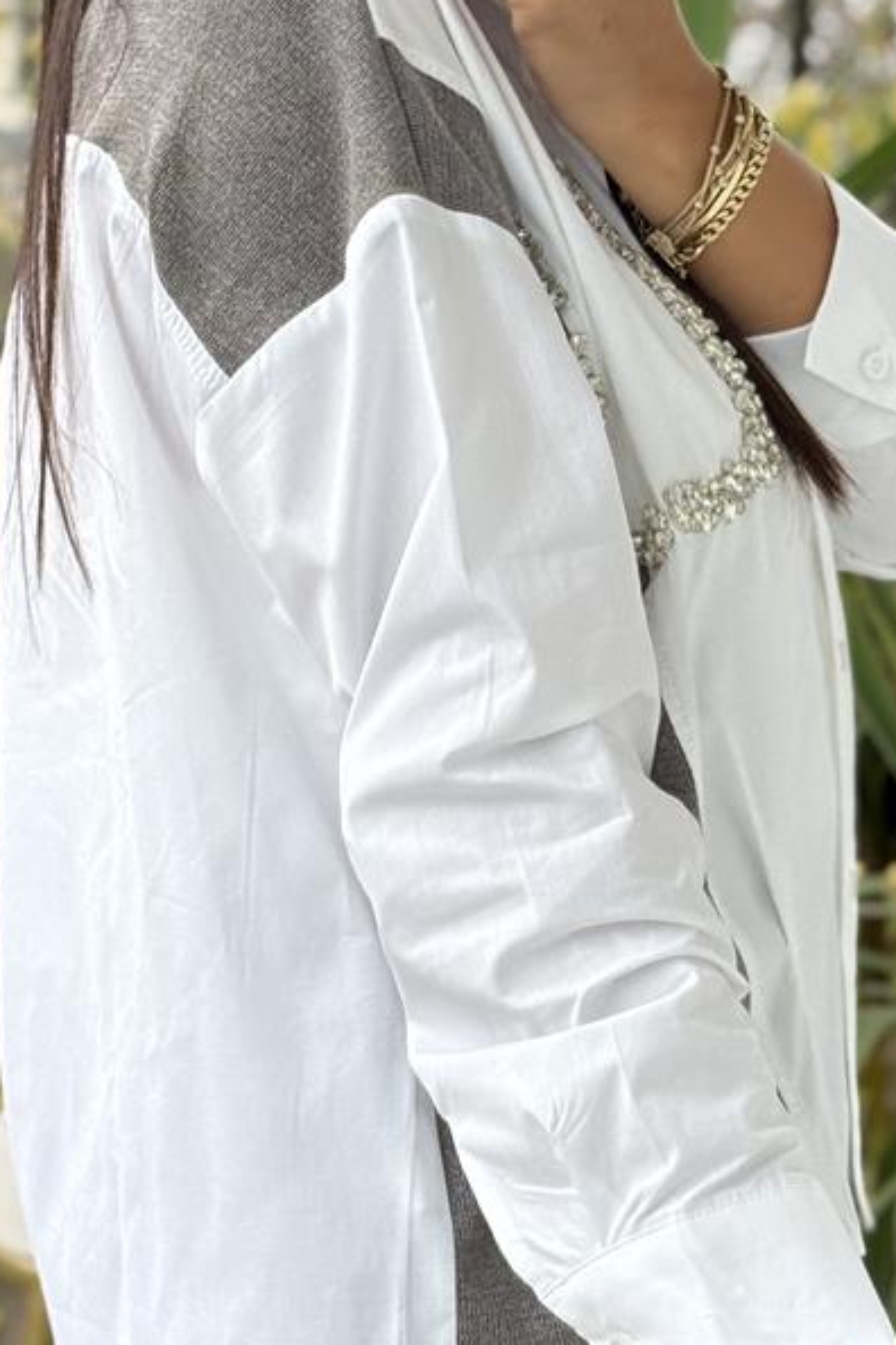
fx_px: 4181
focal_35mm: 112
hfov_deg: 12.2
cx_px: 505
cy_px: 522
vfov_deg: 18.2
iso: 80
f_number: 1.78
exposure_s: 1/271
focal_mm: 6.76
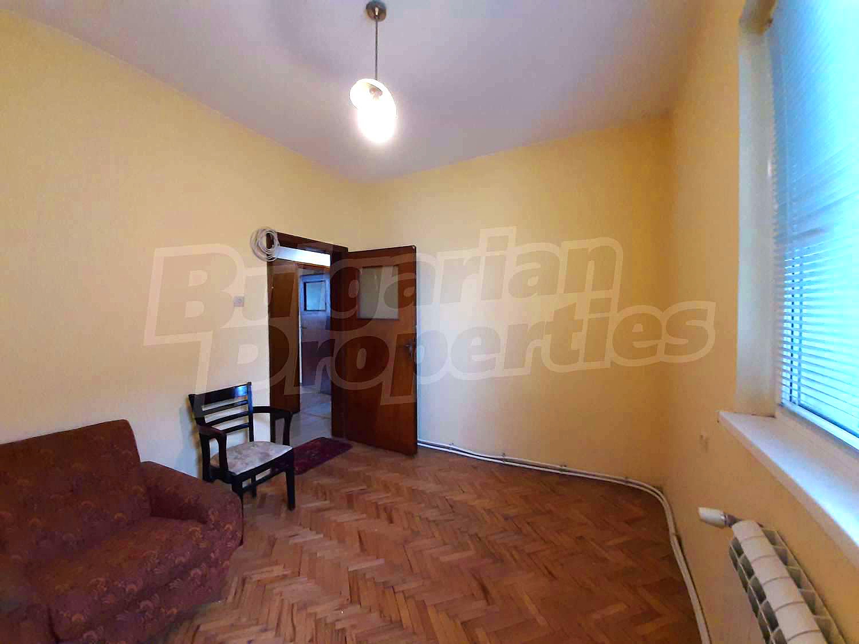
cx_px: 430
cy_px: 322
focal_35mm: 13
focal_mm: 1.42
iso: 250
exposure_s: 1/50
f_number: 2.2
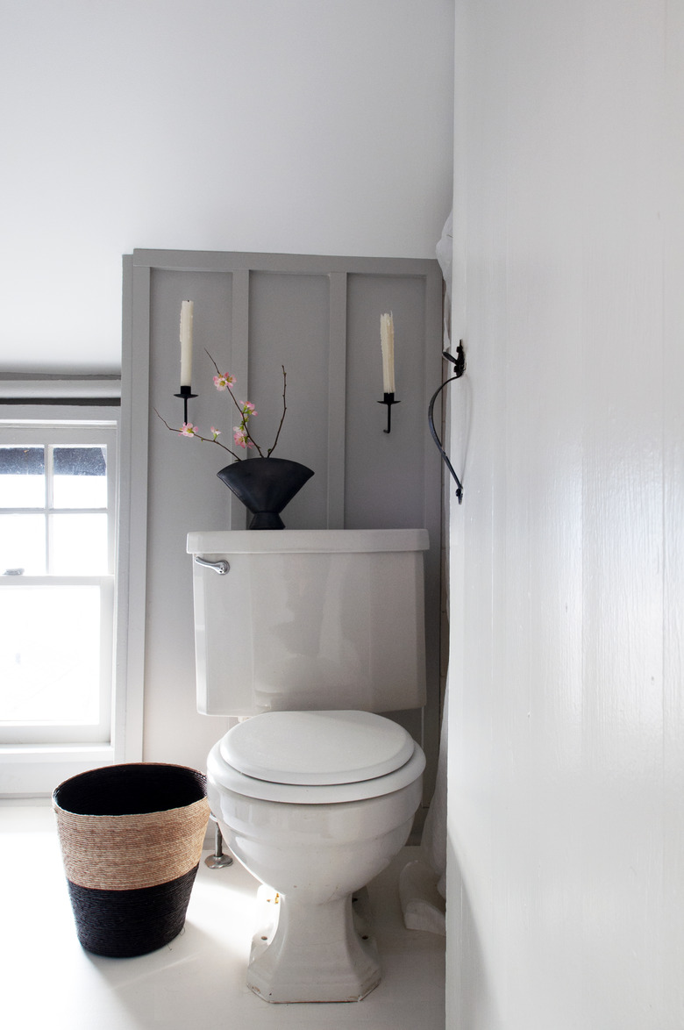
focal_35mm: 26
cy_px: 515
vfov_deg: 70.5
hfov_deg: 50.3
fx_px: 728
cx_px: 342
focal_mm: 17
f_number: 8
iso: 400
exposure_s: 1/3
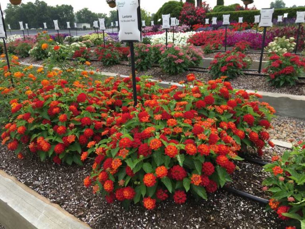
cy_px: 114
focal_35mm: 29
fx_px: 256
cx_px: 152
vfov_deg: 48.2
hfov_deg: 61.7
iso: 25
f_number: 2.2
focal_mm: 4.15
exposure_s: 1/208
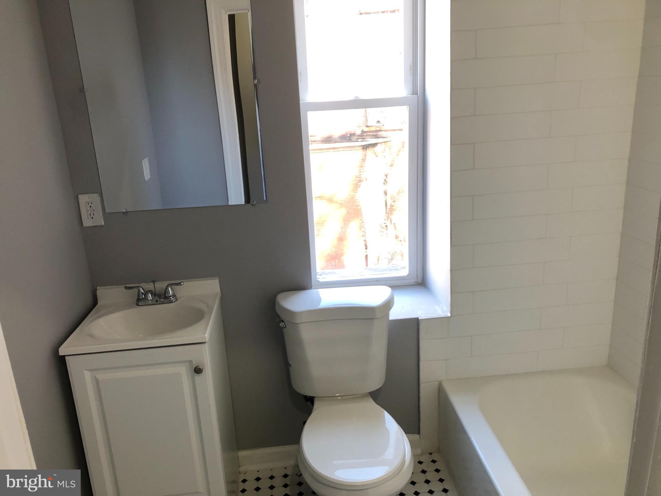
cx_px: 330
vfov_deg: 49.7
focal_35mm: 28
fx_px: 535
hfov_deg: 63.4
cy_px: 248
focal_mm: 3.99
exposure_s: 1/24
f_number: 1.8
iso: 40
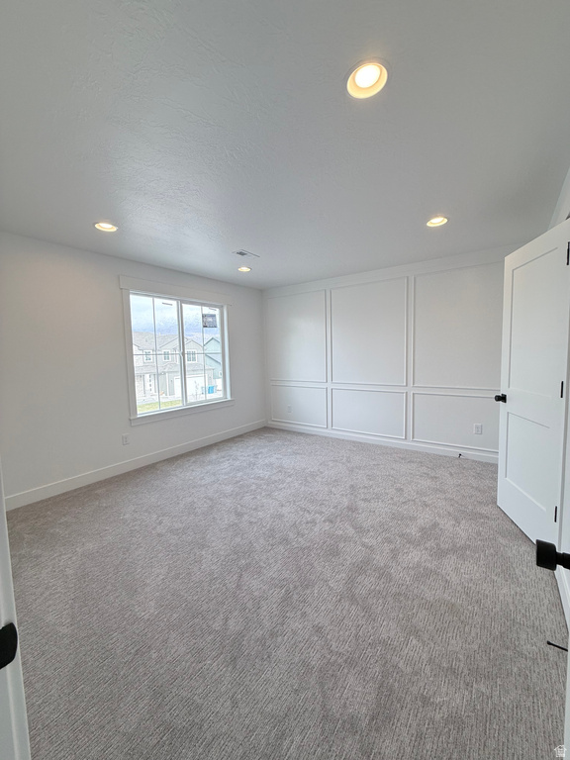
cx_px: 285
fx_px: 307
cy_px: 380
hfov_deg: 85.7
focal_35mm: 14
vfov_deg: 102.1
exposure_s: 1/220
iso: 64
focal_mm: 2.22
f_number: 2.2
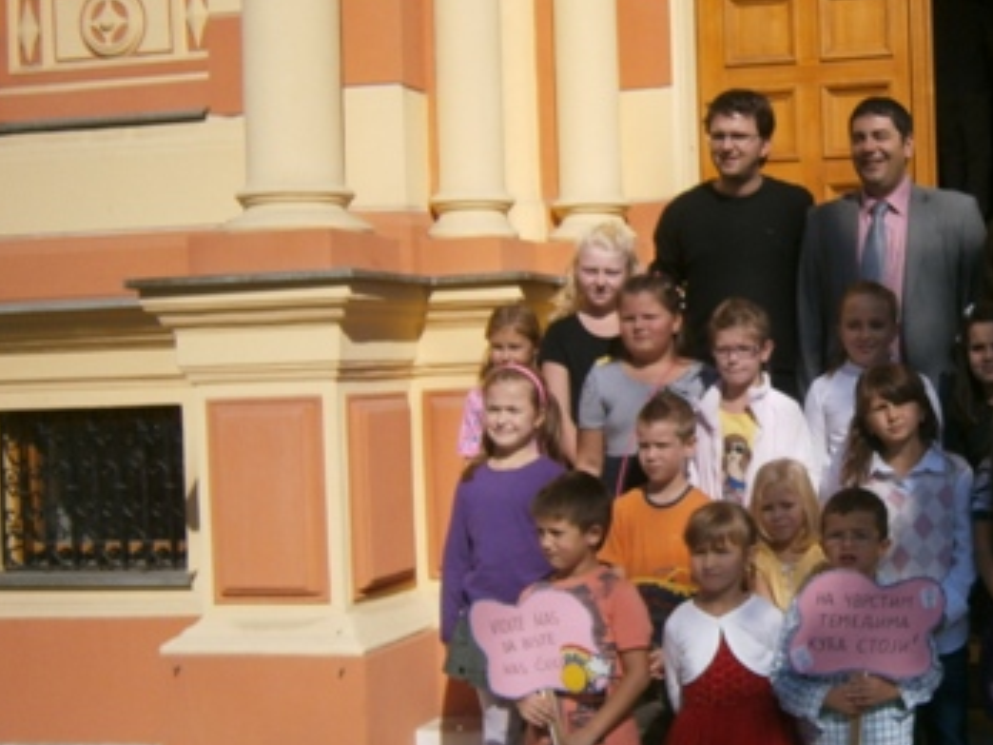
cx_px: 828
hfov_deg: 32.6
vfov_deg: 25.7
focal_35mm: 57
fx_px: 1635
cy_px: 380
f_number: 2.9
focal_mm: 5.5
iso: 80
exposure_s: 1/2000
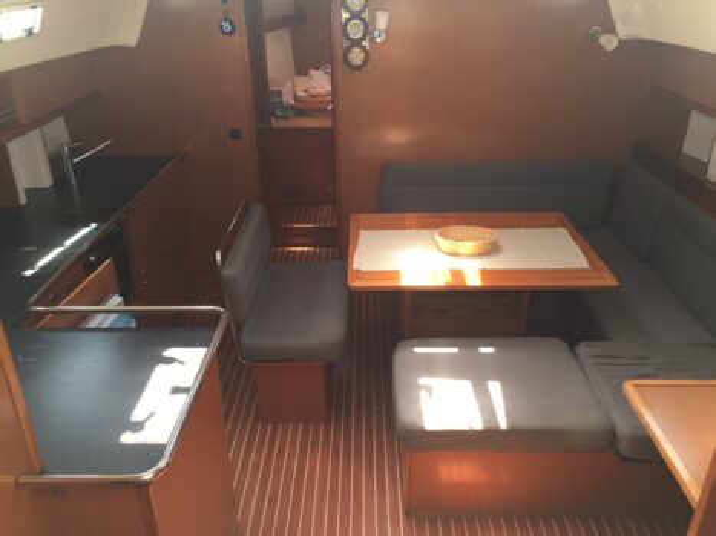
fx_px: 600
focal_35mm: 29
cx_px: 358
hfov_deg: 61.7
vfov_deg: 48.2
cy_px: 268
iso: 40
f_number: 2.2
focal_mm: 4.15
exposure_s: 1/50
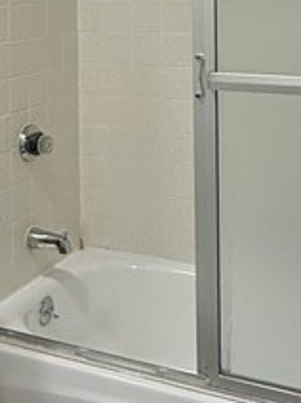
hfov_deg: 21.5
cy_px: 6
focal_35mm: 68
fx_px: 789
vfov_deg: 27.1
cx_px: 101
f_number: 2.2
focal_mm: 2.22
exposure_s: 1/99
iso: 200
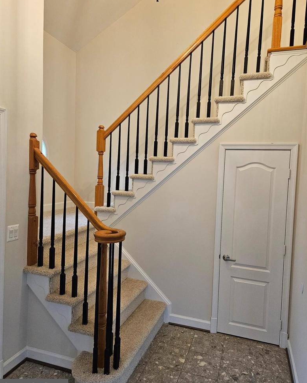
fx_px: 284
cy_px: 188
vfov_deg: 68.1
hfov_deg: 56.8
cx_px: 159
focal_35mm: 25
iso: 500
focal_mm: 5.4
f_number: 1.8
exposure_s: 1/120
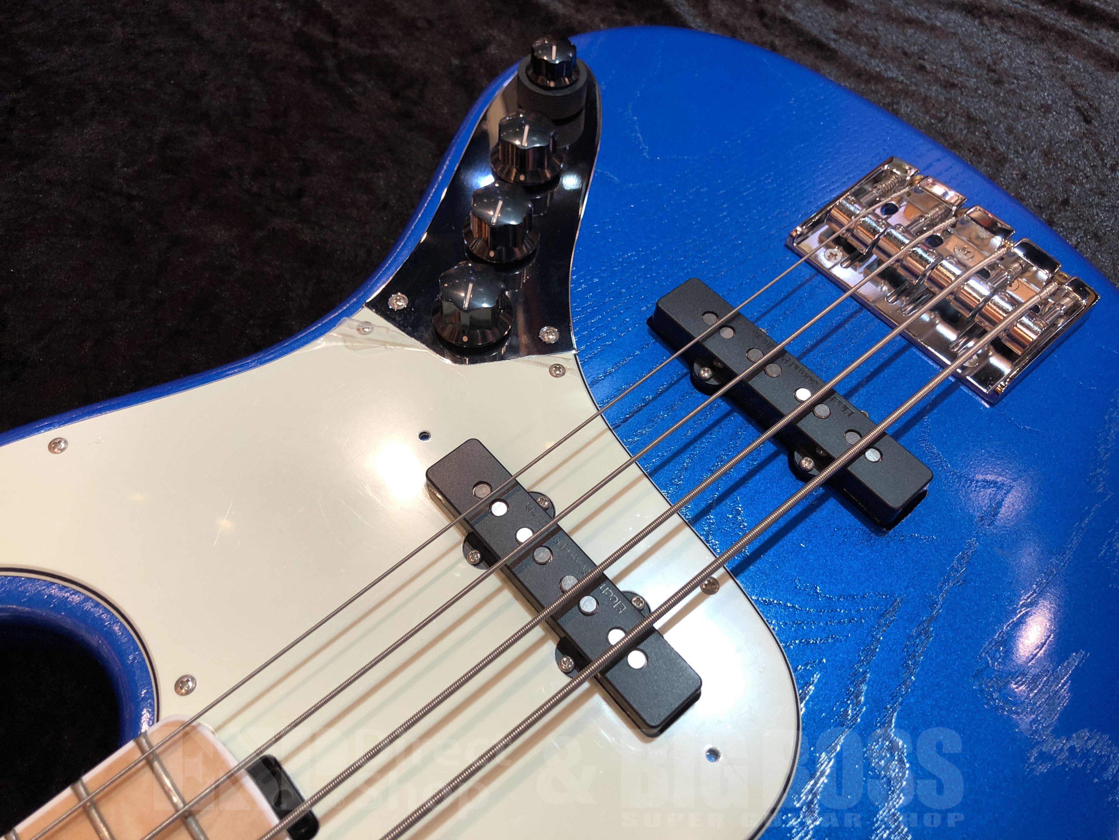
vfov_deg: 49.7
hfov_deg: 63.4
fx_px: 905
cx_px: 560
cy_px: 420
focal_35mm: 28
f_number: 1.8
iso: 32
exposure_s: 1/30
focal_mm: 3.99
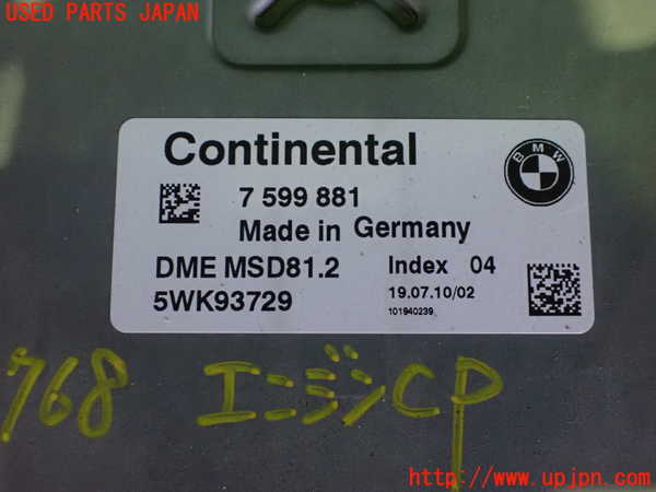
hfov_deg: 60.0
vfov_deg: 46.8
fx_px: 569
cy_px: 246
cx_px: 328
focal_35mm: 30
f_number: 2.3
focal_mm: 5.4
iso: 1600
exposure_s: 1/30
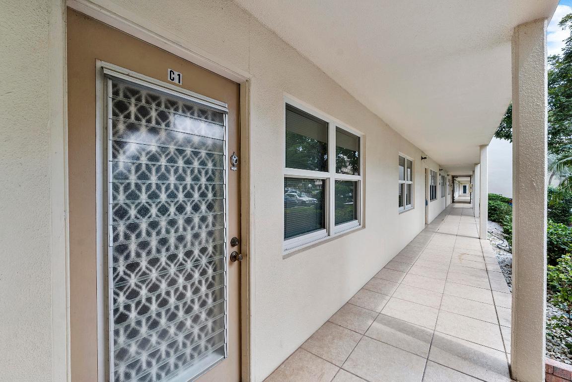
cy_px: 191
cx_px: 286
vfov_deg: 74.6
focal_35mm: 16
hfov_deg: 97.6
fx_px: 250
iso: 100
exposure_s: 1/30
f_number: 11
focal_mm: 10.5
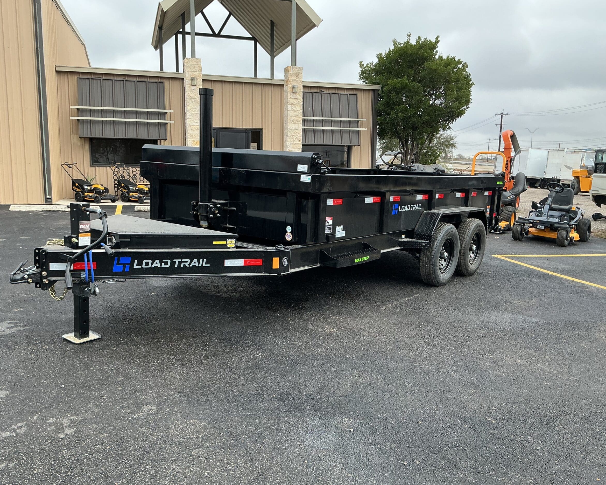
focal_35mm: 31
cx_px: 306
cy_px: 244
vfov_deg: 47.1
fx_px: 556
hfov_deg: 57.2
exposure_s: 1/365
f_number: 1.8
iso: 25
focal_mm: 3
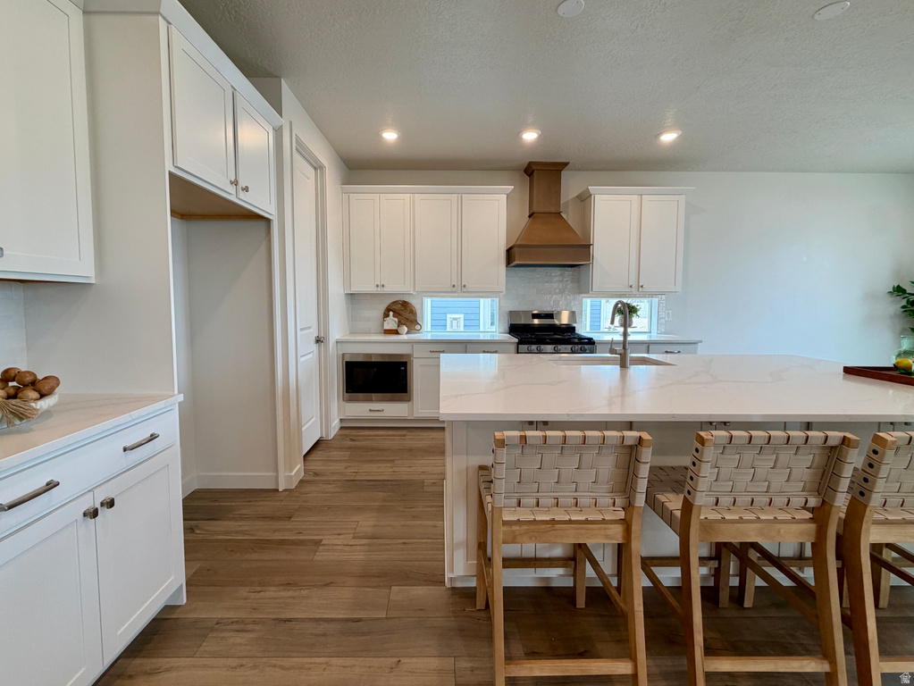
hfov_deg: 102.0
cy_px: 343
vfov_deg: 85.7
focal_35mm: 14
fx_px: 370
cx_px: 457
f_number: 2.2
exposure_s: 1/120
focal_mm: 2.22
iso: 100
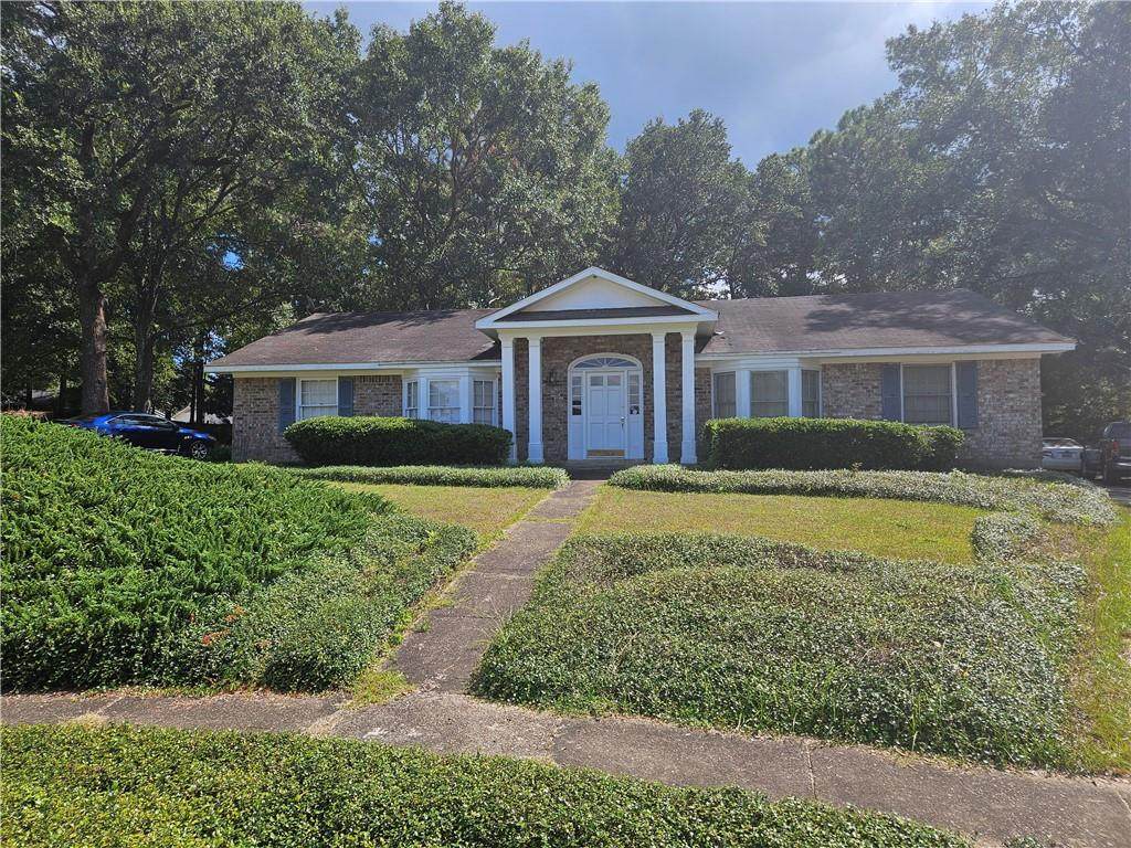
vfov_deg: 58.9
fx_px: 751
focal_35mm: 23
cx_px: 566
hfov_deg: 73.9
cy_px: 424
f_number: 1.8
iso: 25
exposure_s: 1/1300
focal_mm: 5.4
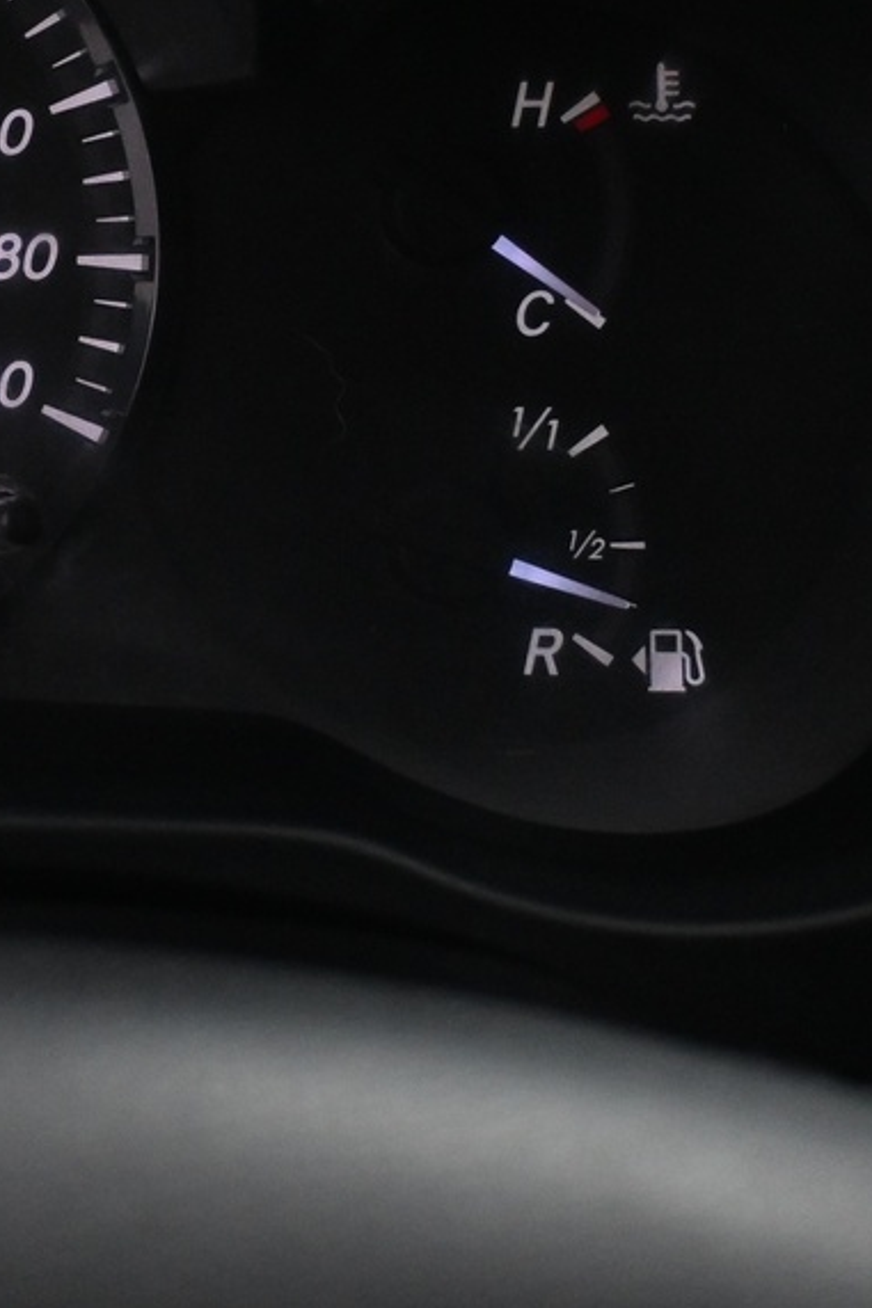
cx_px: -410
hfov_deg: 12.8
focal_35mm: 102
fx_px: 3708
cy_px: 96
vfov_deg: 19.6
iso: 1800
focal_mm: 24
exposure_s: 1/40
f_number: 4.2
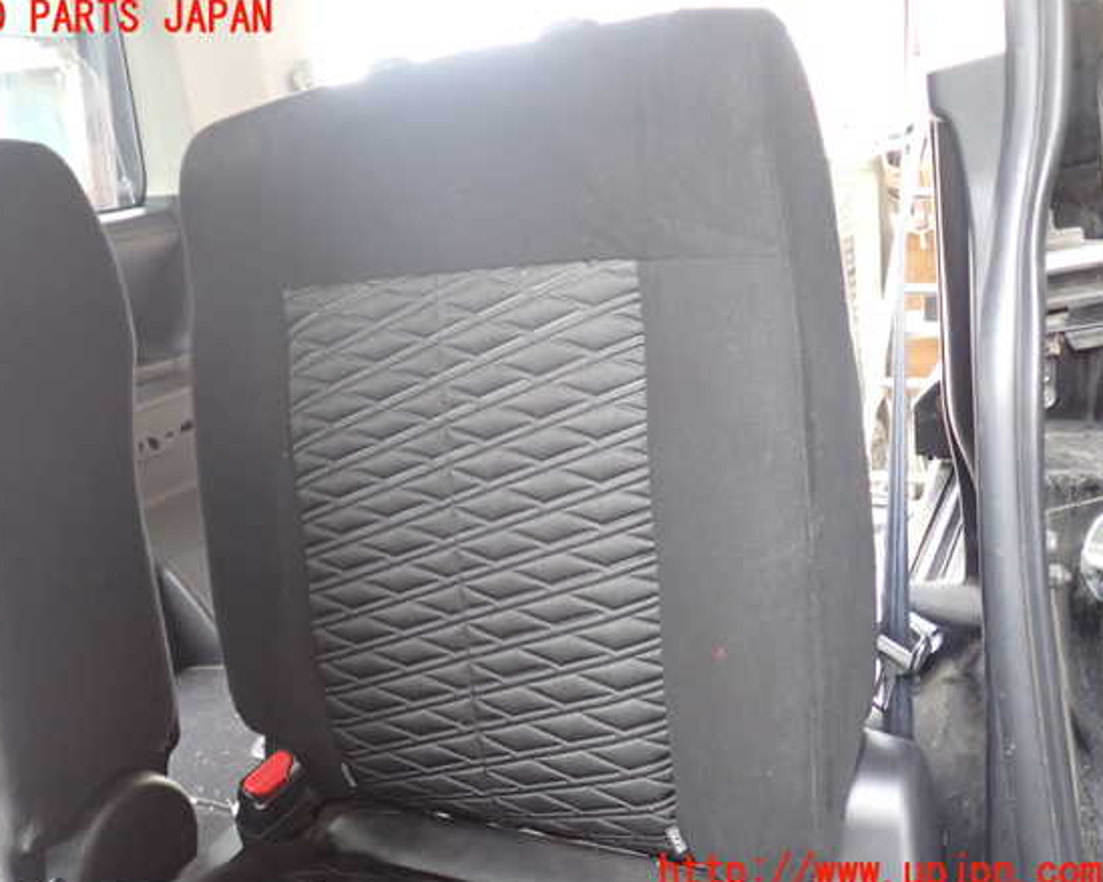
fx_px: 1044
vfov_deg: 45.8
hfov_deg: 55.6
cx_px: 510
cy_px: 446
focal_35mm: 32
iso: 500
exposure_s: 1/30
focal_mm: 5.4
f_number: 2.3
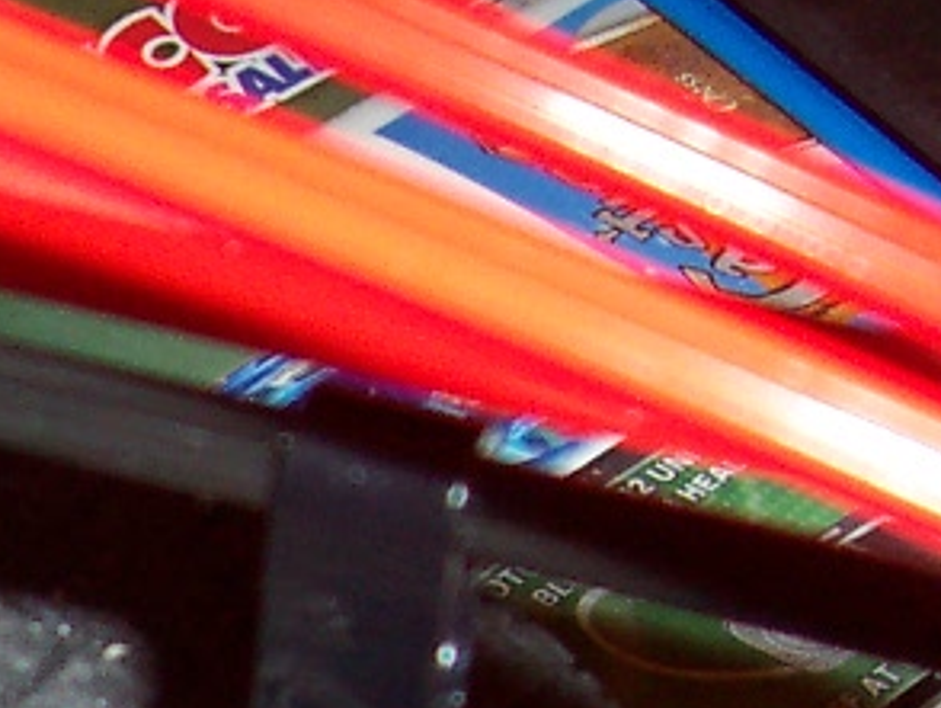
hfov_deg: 12.3
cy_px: 1422
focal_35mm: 151
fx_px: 4108
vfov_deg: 9.2
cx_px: -570
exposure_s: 1/60
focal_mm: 5.6
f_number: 2.8
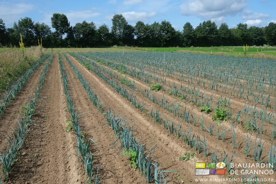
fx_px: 207
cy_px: 92
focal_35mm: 27
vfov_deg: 47.9
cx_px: 138
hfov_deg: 67.4
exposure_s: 1/400
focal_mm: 18
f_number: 7.1
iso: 160
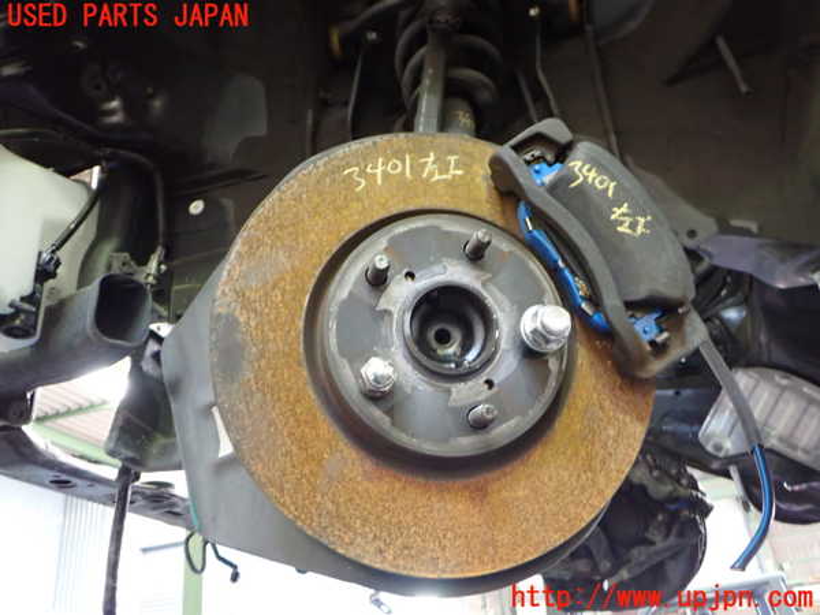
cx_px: 410
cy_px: 308
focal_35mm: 30
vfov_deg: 46.8
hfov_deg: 60.0
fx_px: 711
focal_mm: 5.4
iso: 1000
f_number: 2.3
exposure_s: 1/40
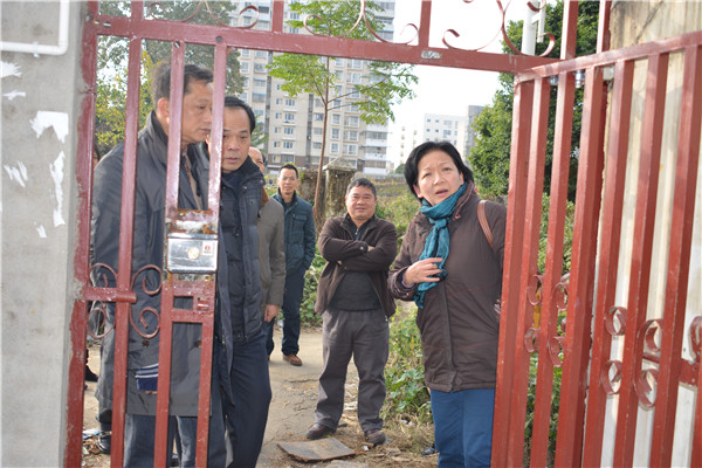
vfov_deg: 36.9
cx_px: 351
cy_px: 234
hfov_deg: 53.1
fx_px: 702
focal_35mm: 36
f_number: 3.8
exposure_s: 1/200
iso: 110
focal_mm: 24
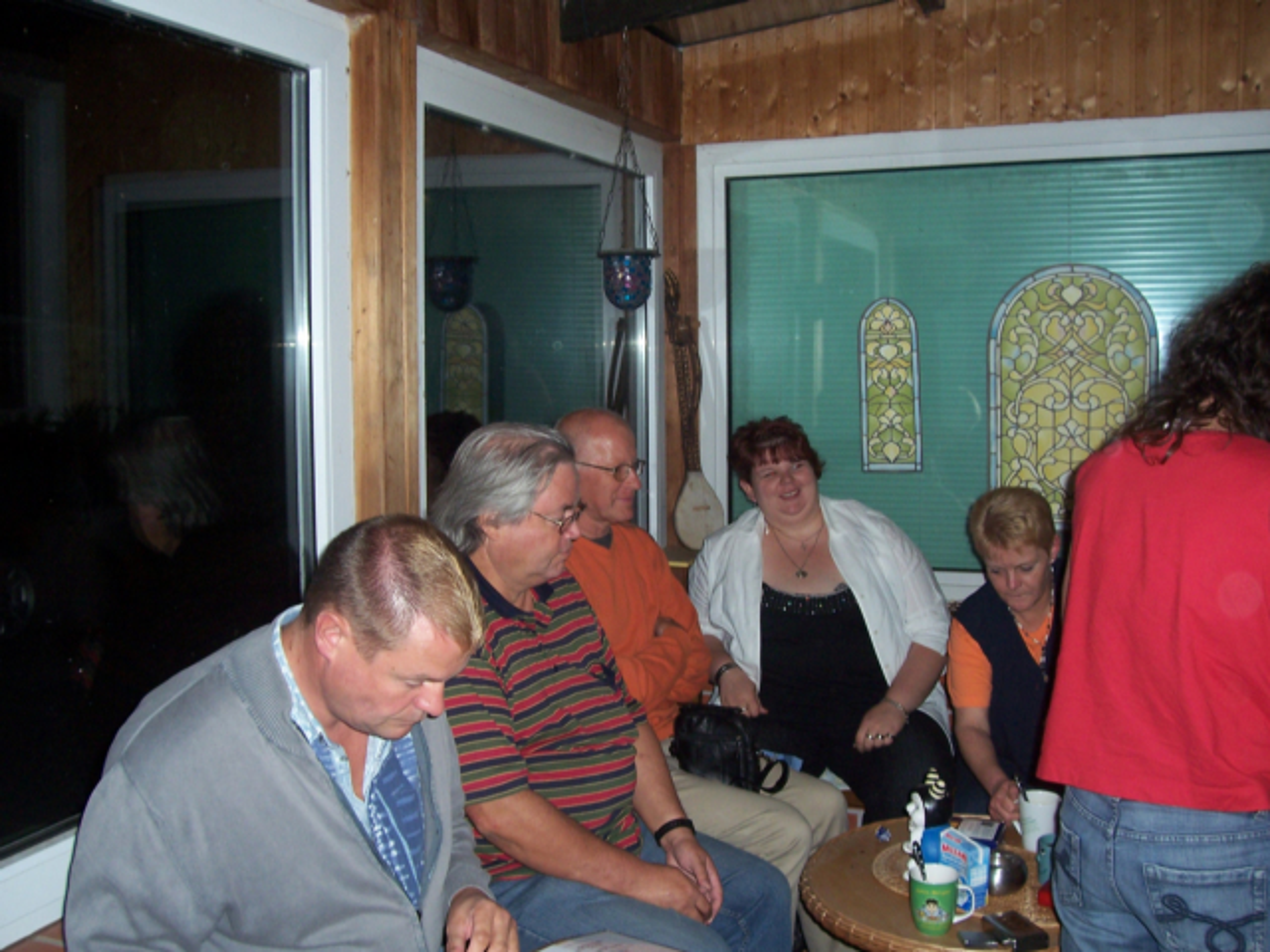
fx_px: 1247
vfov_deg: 41.8
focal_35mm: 34
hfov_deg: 54.0
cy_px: 476
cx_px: 635
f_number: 2.7
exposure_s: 1/60
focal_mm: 5.6
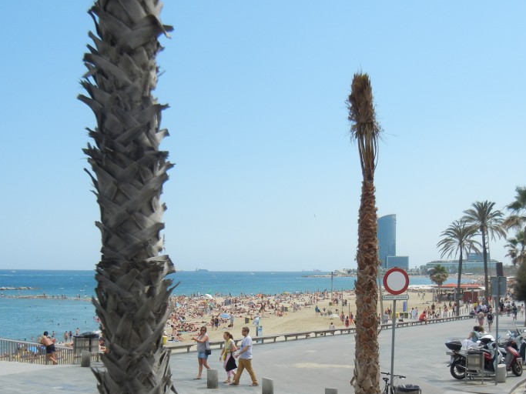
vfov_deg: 31.6
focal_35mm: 45
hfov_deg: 42.1
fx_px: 684
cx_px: 265
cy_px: 294
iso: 160
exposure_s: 1/380
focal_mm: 5.4
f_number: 7
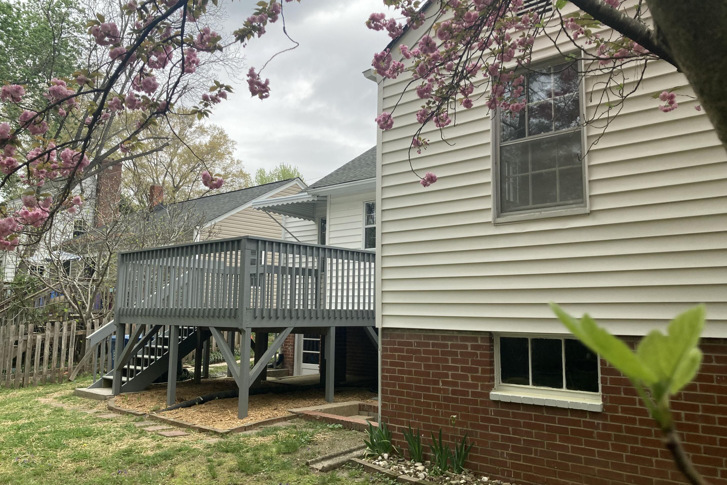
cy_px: 240
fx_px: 606
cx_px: 359
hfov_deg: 61.9
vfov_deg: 43.6
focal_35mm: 30
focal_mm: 3.99
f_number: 1.8
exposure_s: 1/906
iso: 20
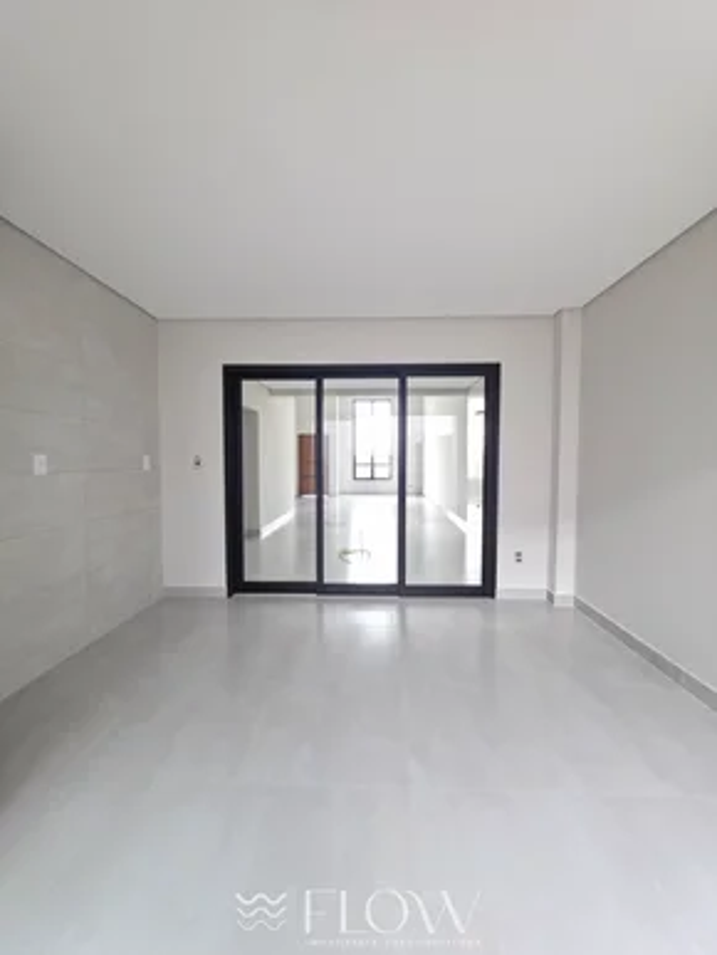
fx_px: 359
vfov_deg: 106.1
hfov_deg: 90.0
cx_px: 358
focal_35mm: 13
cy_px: 478
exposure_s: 1/60
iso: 125
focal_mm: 2.2
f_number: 1.9
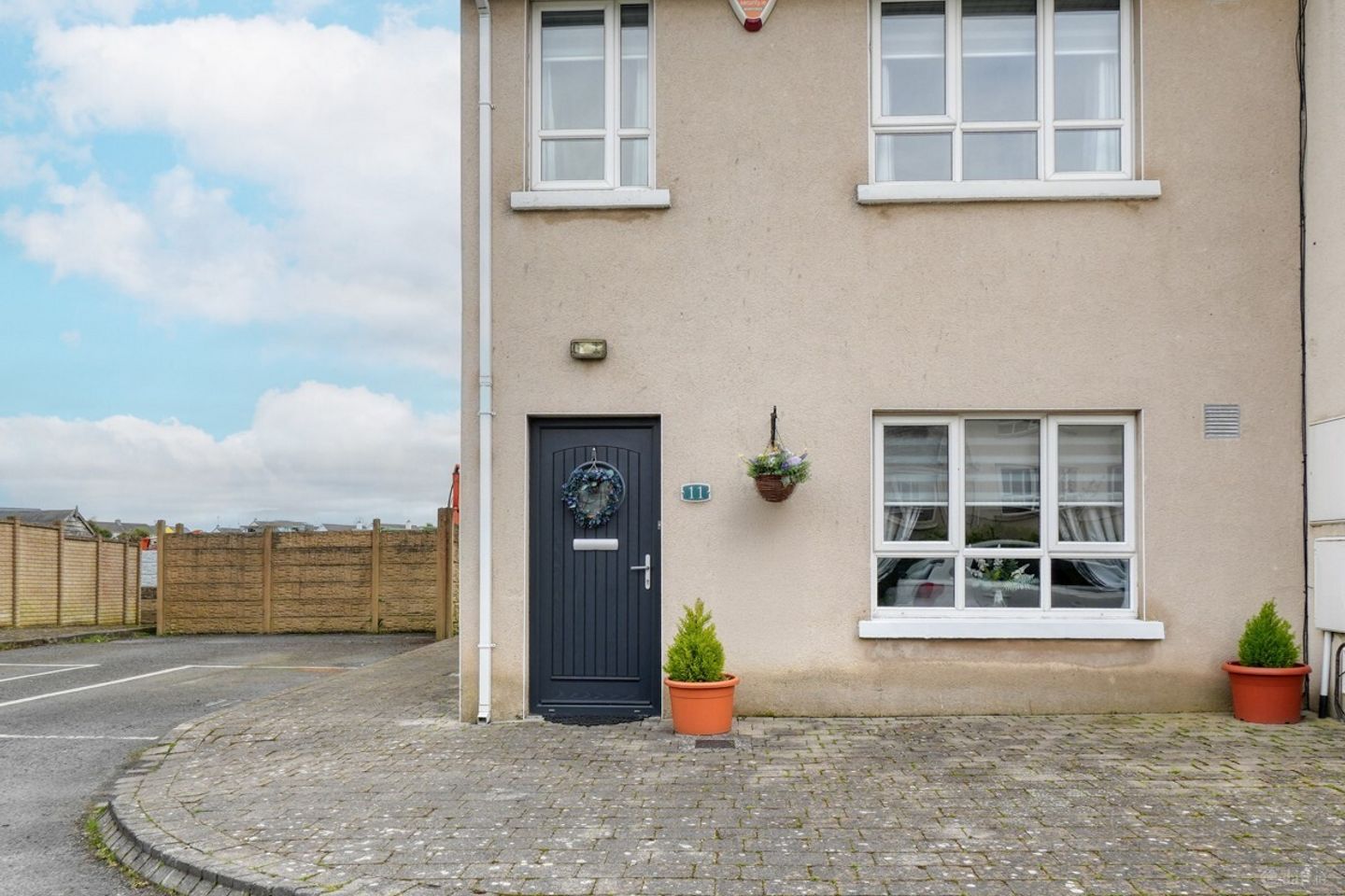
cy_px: 448
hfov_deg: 100.4
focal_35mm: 15
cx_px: 672
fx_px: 560
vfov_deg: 77.3
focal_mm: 10
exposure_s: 1/200
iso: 100
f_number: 8
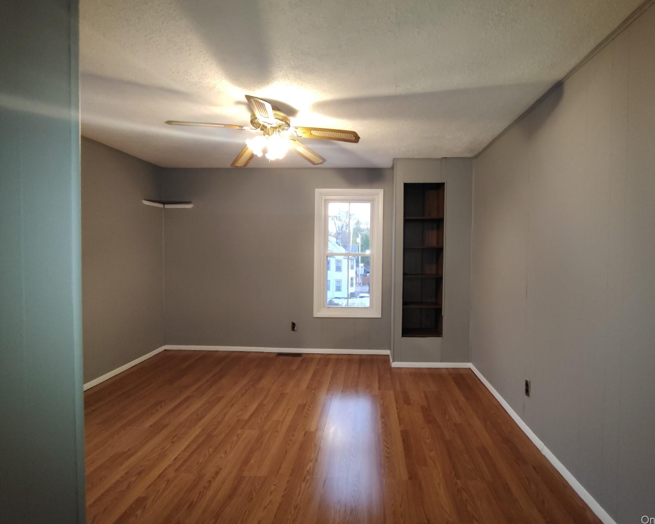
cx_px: 355
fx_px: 330
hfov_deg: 89.4
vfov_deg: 77.0
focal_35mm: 17
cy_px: 261
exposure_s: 1/20
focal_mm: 2.13
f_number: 2.2
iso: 1664
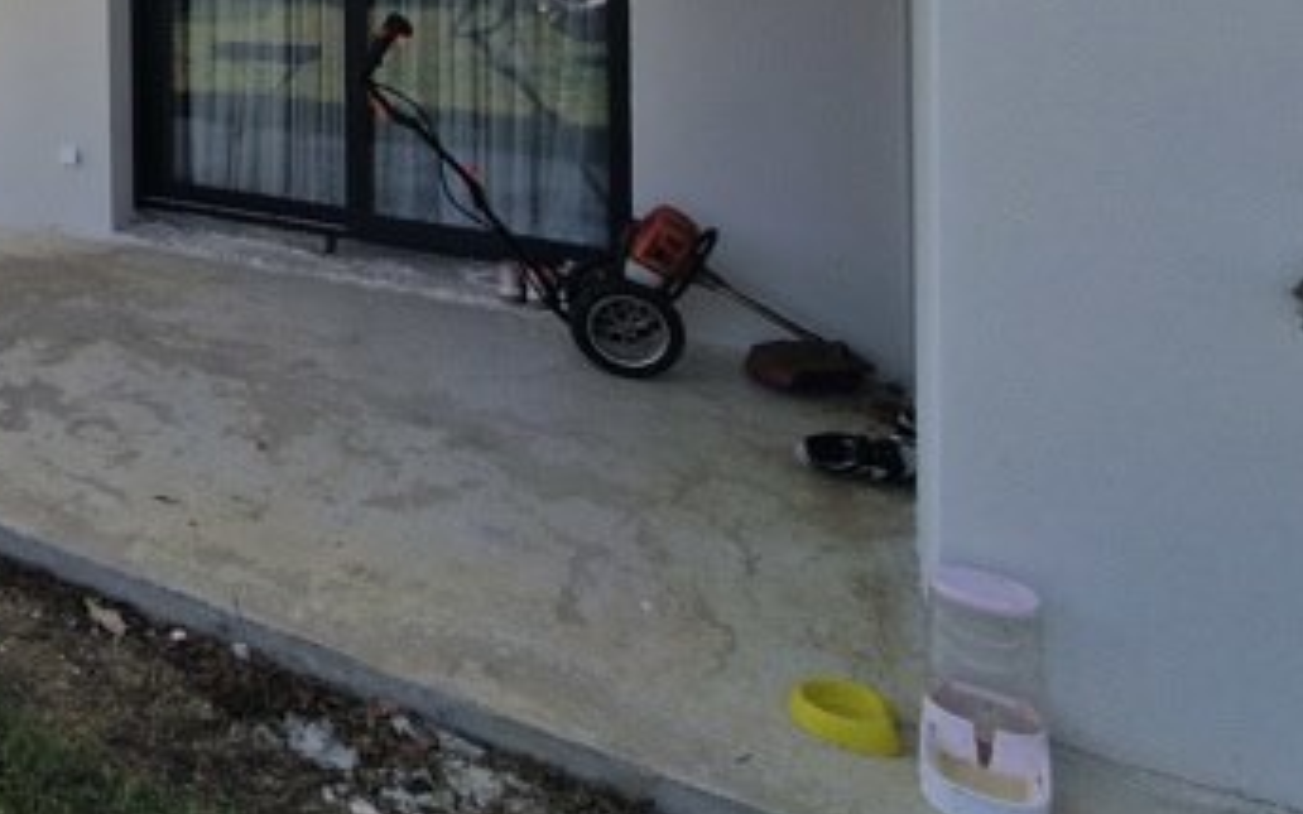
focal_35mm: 32
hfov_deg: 43.6
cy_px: -95
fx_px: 1136
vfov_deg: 33.9
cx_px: -178
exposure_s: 1/2736
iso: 50
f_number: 2.2
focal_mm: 2.2
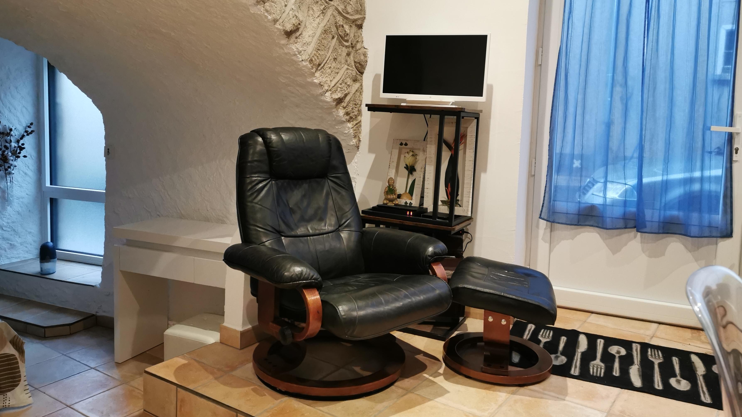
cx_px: 369
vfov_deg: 38.8
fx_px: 590
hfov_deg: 64.3
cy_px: 170
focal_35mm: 30
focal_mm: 5.58
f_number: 1.8
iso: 320
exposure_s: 1/50
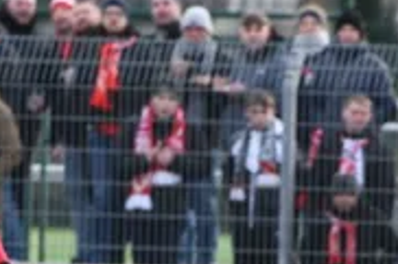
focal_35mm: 930
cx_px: 212
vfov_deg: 1.5
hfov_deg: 2.2
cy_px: 247
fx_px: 10272
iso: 640
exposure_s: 1/2500
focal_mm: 165
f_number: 2.8
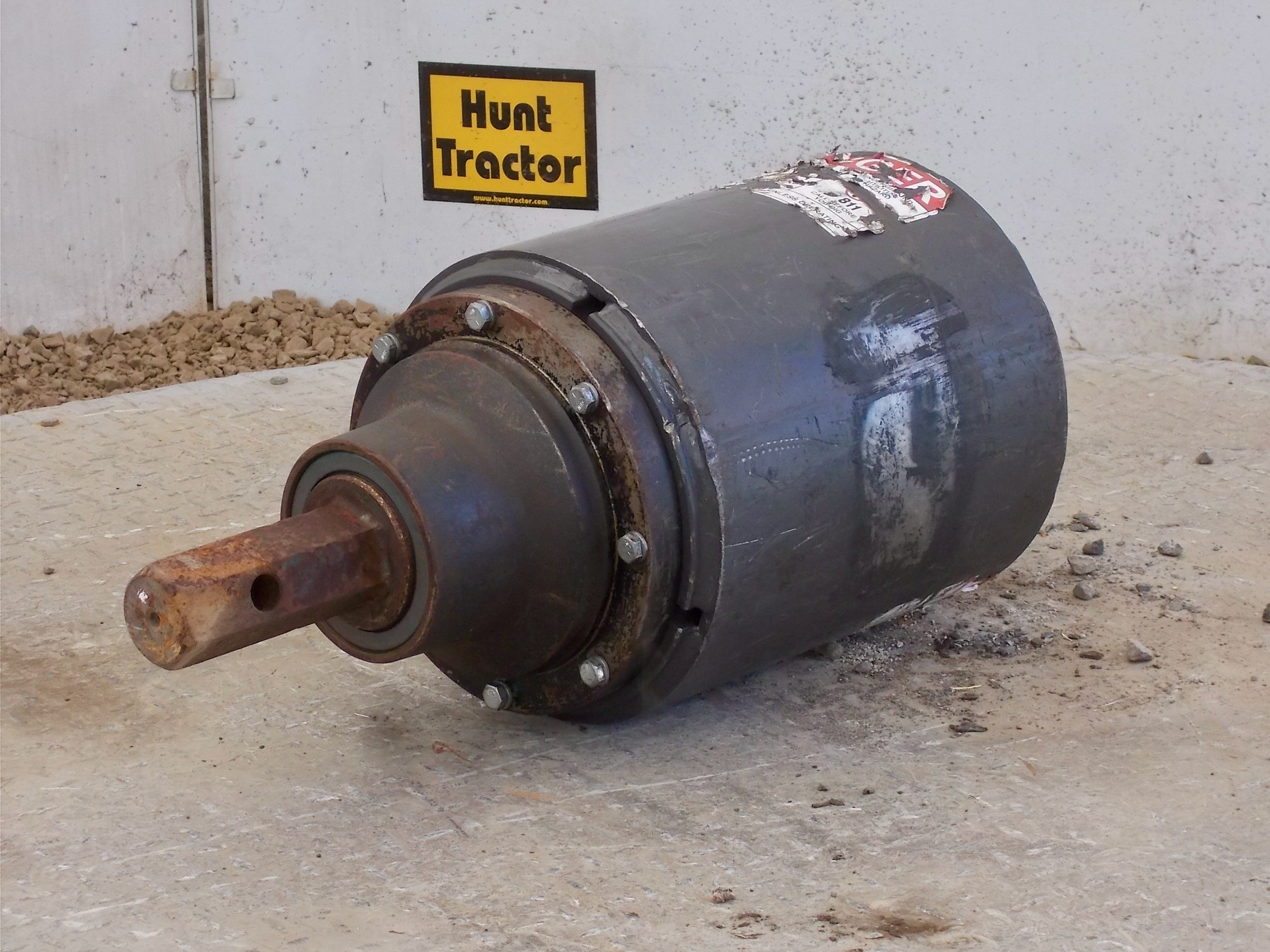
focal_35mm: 130
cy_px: 476
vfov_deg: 11.4
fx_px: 4769
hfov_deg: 15.2
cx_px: 635
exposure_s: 1/60
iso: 180
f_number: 6.5
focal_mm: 23
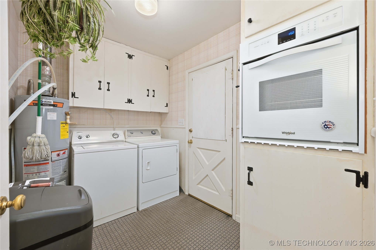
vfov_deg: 81.1
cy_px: 125
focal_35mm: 14
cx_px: 188
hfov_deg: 104.3
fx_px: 146
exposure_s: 1/60
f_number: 7.1
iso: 100
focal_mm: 14
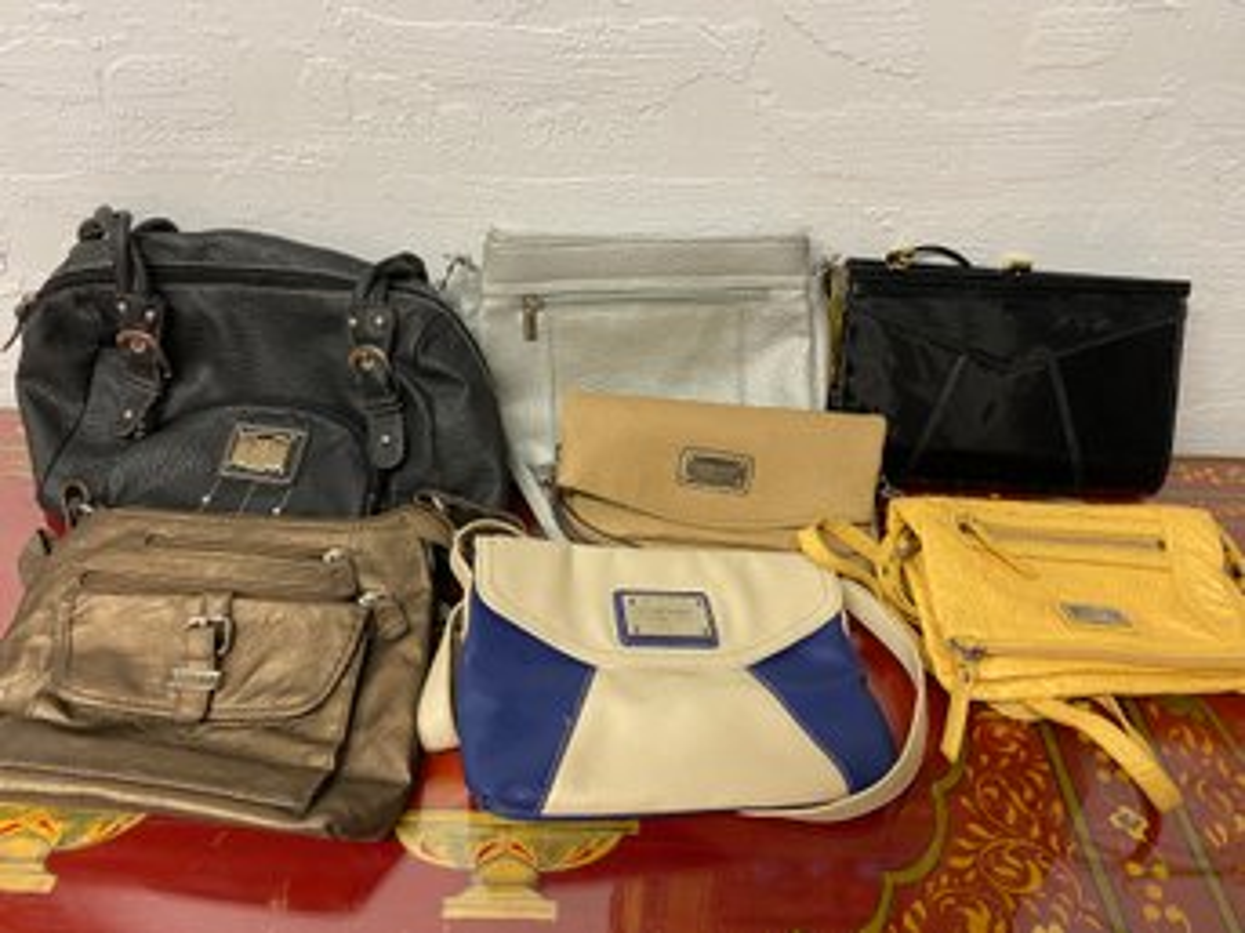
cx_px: 622
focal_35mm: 26
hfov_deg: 67.3
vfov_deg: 53.0
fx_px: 935
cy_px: 466
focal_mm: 4.25
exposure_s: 1/60
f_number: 1.8
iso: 200
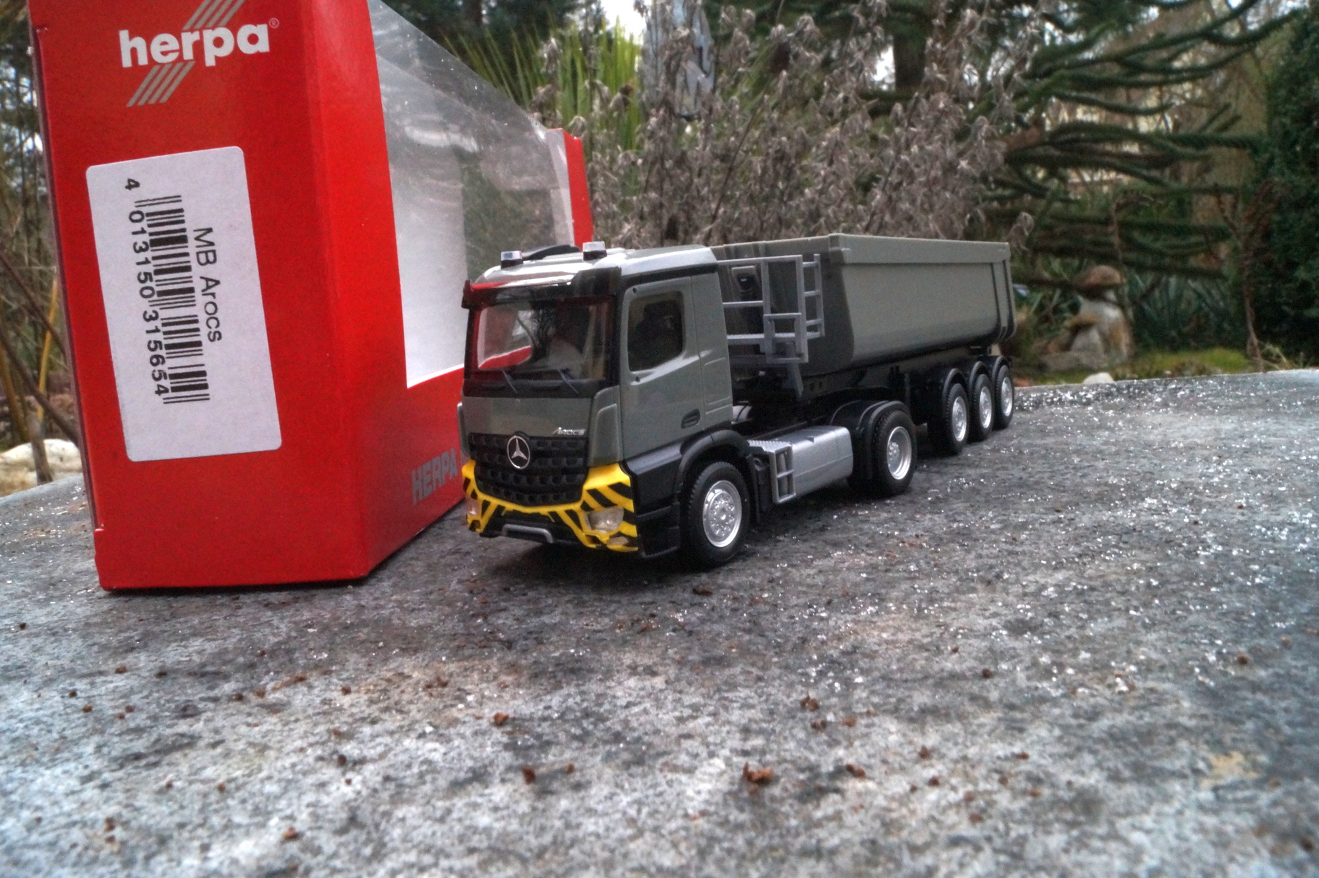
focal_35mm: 30
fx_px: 1098
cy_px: 439
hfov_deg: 62.0
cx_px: 660
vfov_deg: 43.6
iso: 2000
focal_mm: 20
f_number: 22
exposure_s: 1/60
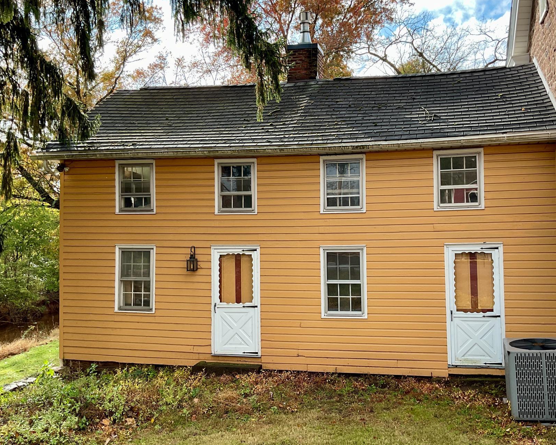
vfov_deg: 41.1
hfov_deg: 50.1
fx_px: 592
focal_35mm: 36
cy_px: 213
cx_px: 324
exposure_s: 1/491
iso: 16
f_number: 1.8
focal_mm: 3
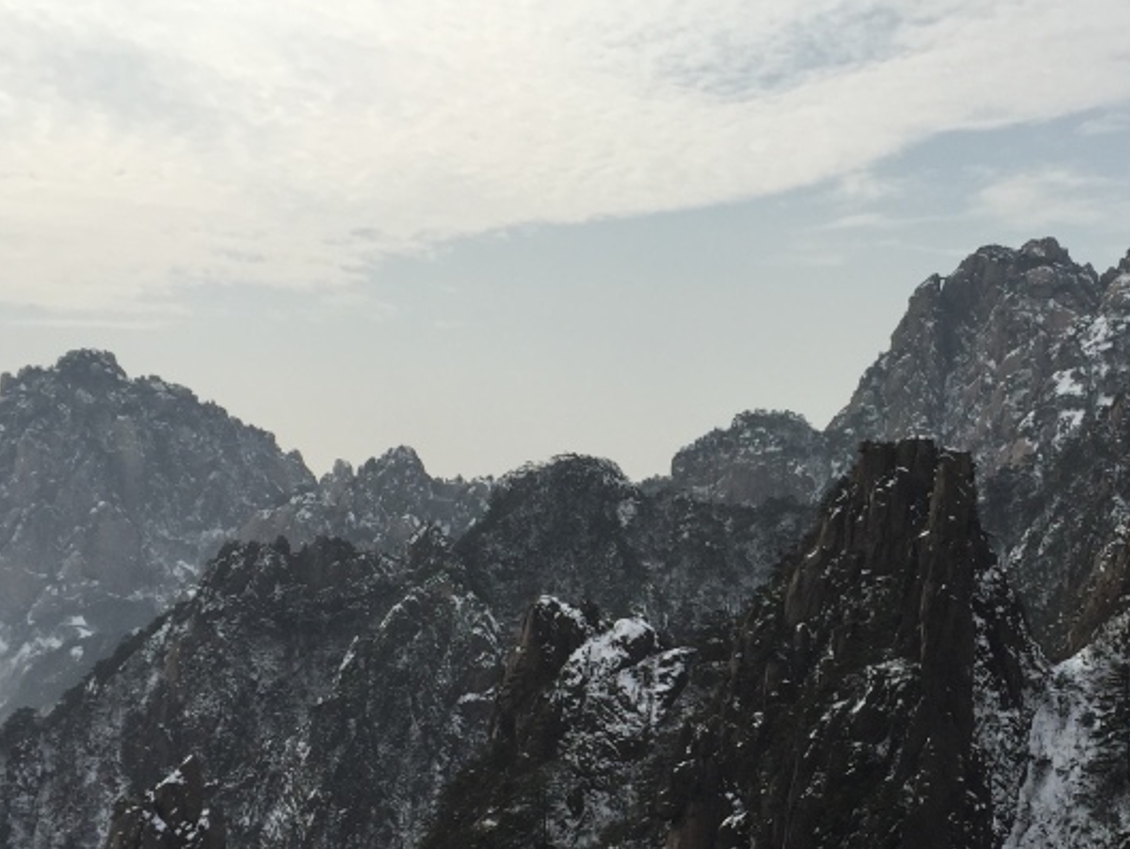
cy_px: 557
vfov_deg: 26.0
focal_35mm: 56
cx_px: 804
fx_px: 1829
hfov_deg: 33.8
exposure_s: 1/3968
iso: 32
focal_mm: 4.15
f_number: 2.2
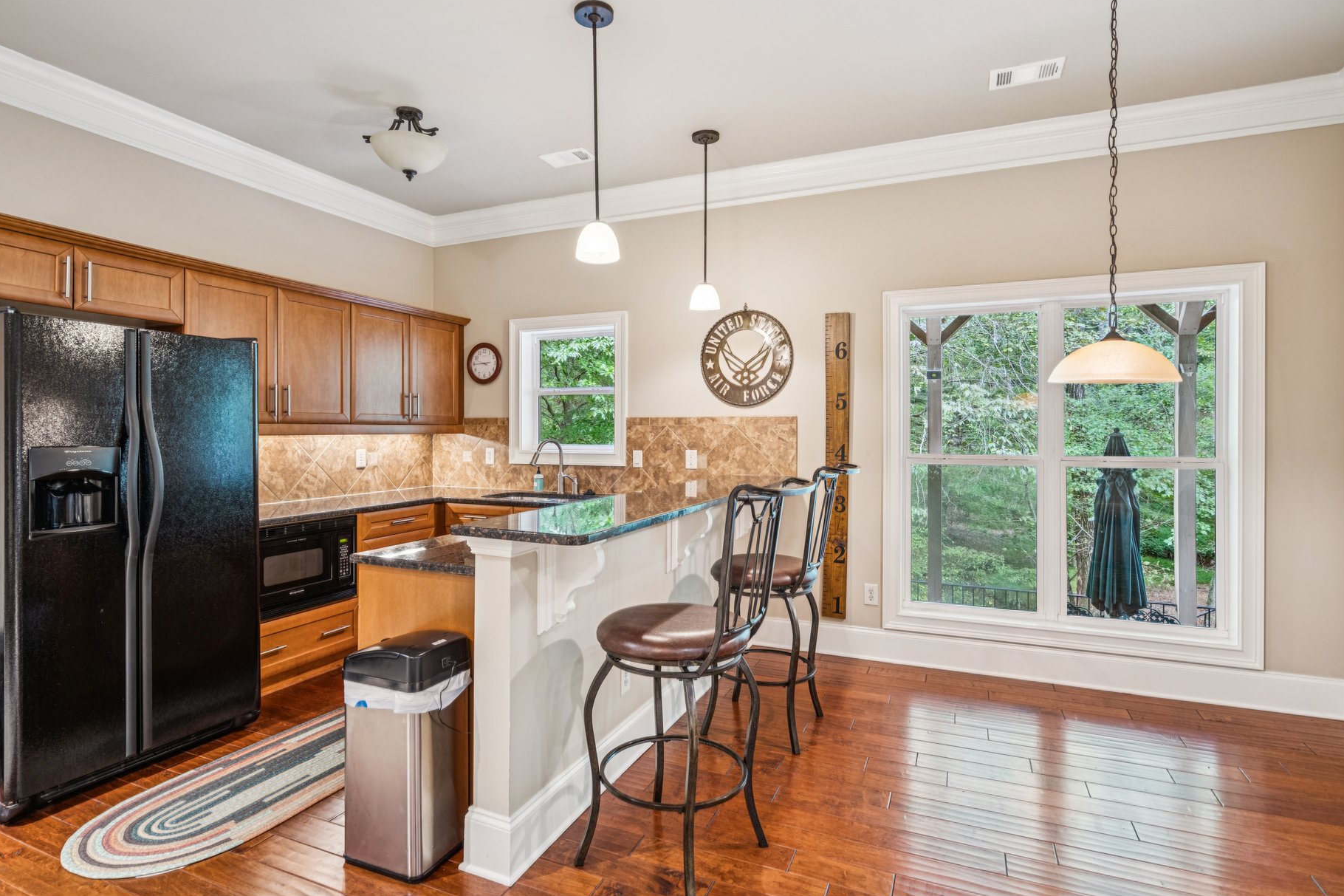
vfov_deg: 67.4
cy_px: 446
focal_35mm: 18
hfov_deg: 90.0
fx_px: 672
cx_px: 667
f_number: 5.6
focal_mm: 16
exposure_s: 1/10
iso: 400
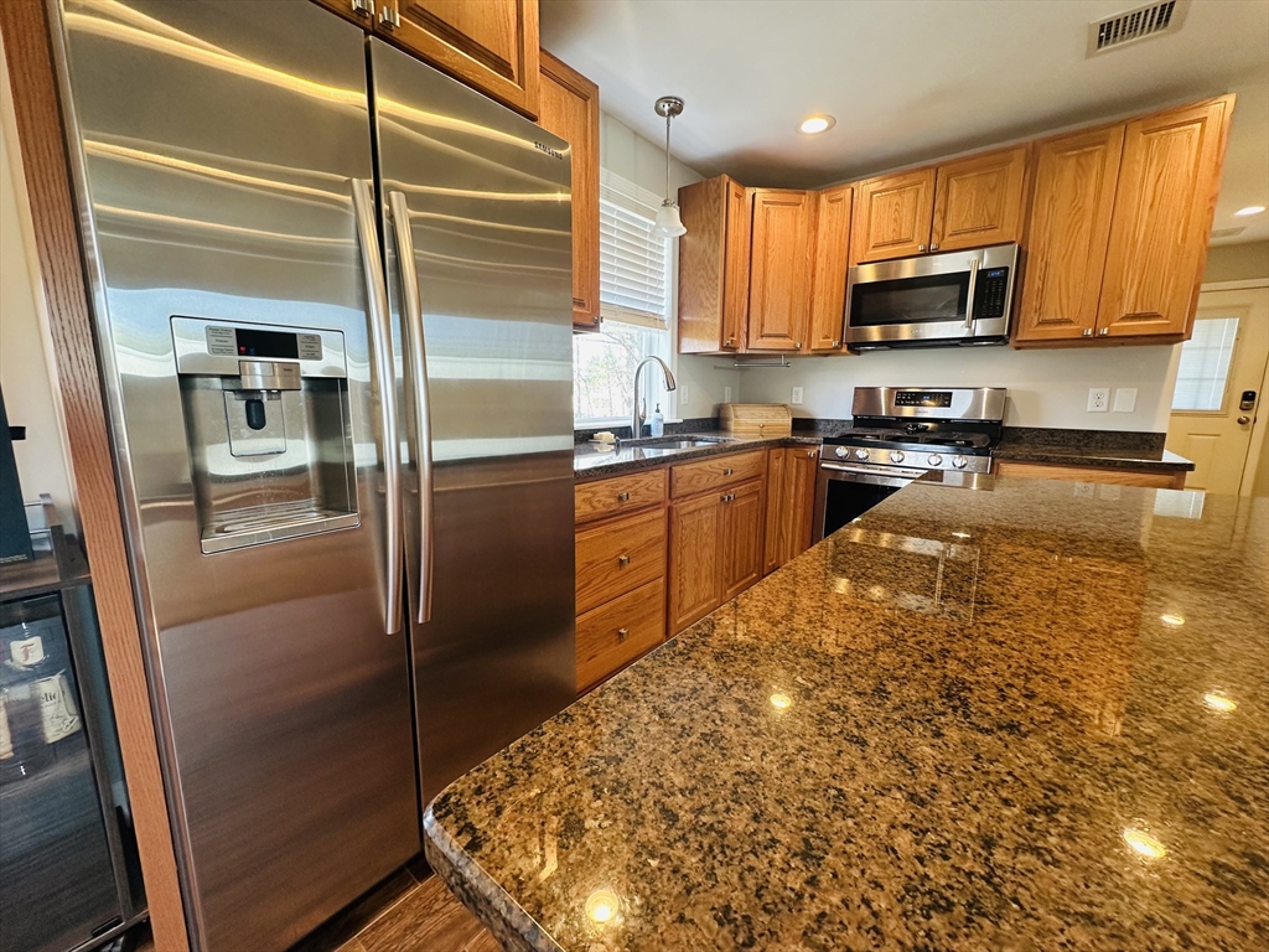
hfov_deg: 102.1
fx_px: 513
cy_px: 476
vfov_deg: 85.7
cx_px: 634
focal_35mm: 14
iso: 160
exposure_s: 1/60
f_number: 2.2
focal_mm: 2.22
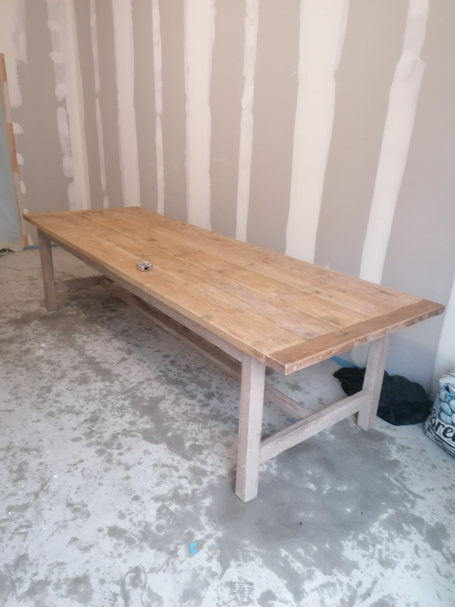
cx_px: 228
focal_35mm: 27
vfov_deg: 65.3
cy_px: 304
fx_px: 473
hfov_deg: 51.4
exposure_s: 1/25
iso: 500
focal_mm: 4.75
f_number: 1.8
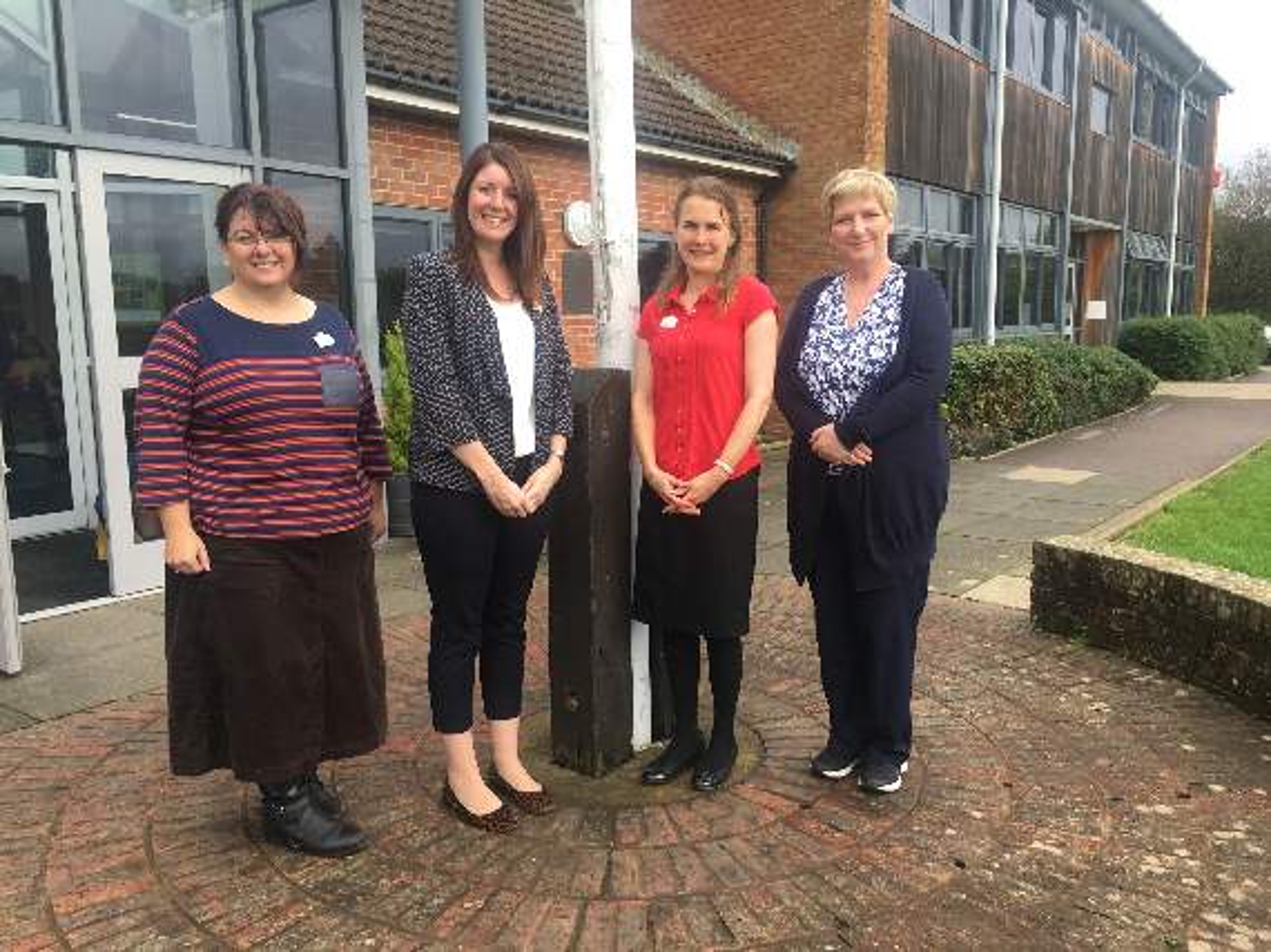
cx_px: 636
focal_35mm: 29
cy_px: 476
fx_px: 1064
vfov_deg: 48.2
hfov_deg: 61.7
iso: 25
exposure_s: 1/154
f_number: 2.2
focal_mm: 4.15
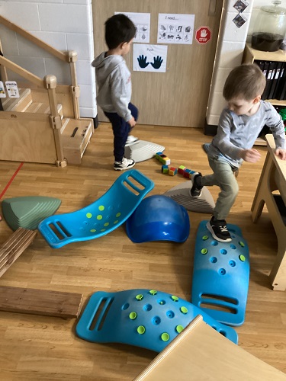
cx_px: 143
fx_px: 341
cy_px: 190
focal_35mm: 31
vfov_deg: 58.4
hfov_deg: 45.4
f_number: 2.4
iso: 320
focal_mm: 3.3
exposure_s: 1/30
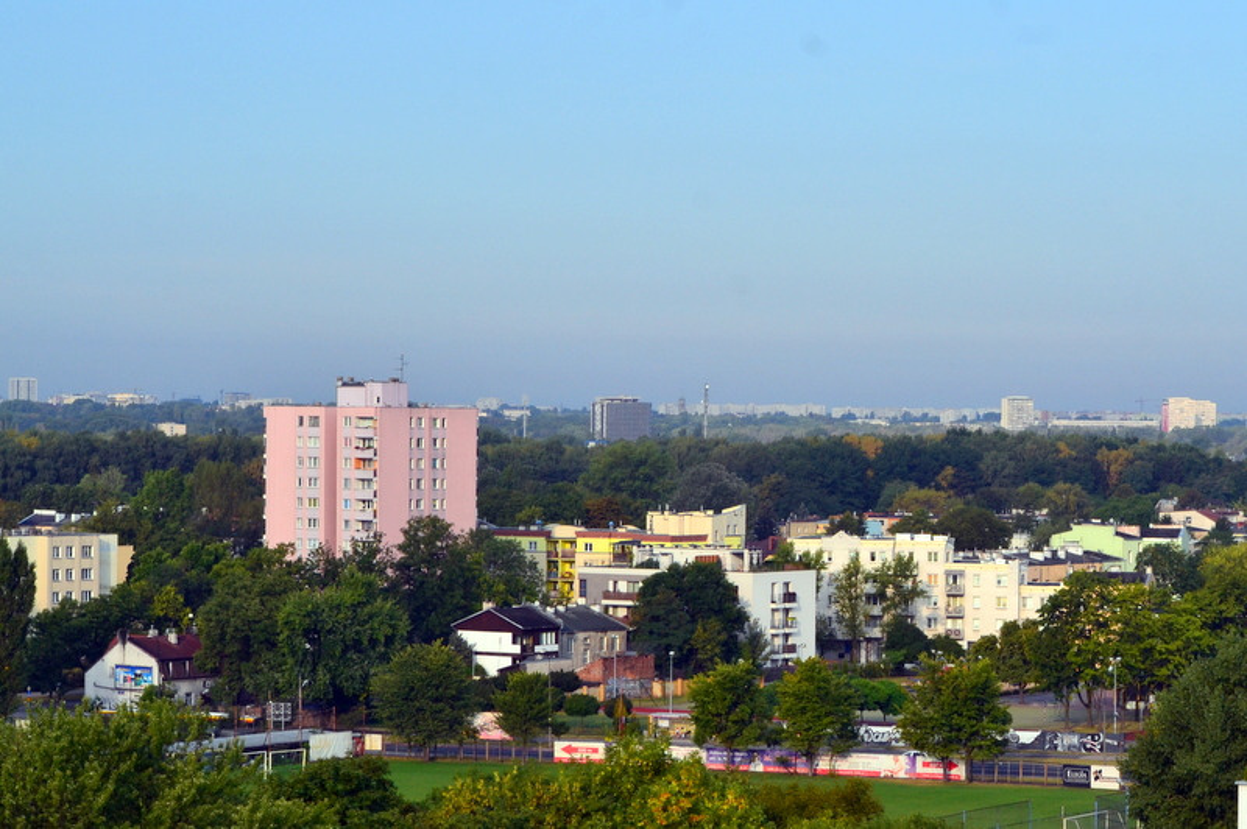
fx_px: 2855
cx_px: 624
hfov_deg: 24.6
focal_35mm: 82
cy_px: 414
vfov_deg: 16.5
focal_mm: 55
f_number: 11
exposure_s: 1/400
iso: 400
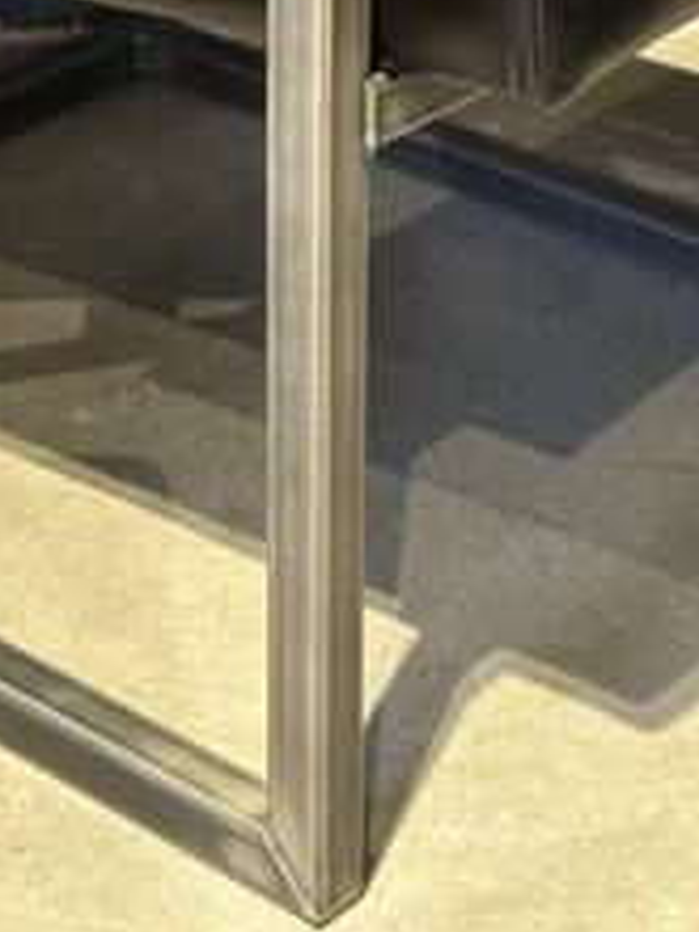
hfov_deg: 11.8
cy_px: -210
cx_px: 258
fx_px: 3365
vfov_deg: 15.2
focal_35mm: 125
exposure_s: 1/25
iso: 500
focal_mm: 6.86
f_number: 1.78
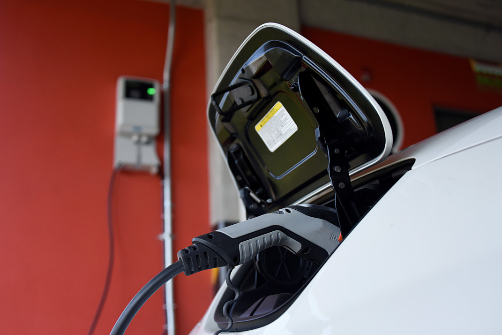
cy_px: 168
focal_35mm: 35
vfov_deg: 37.9
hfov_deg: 54.4
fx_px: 488
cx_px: 251
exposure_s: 1/1600
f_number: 3.8
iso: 1000
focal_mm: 35
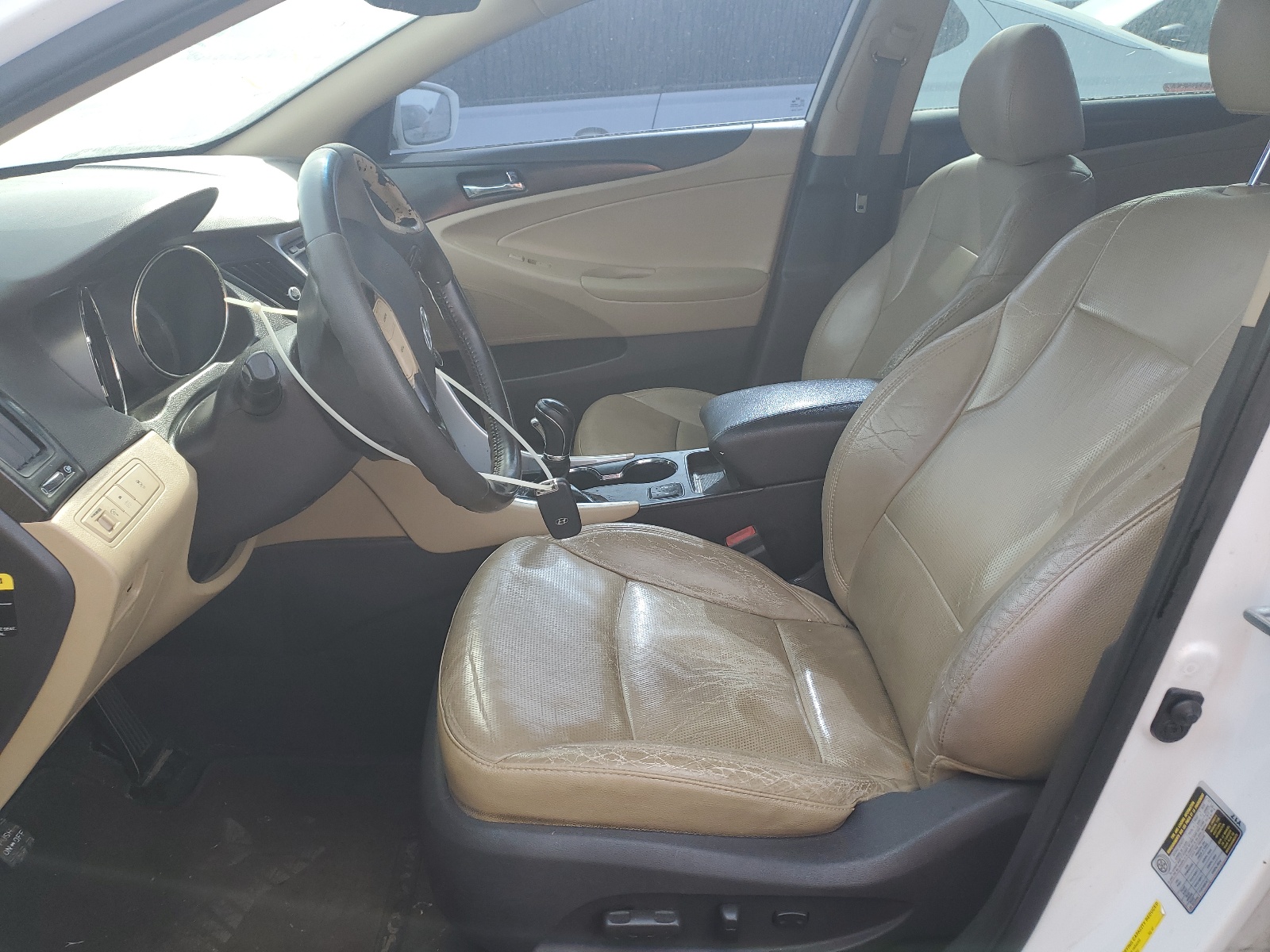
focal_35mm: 26
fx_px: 954
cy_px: 476
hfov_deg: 67.3
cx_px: 635
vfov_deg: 53.1
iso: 50
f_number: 1.5
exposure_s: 1/417
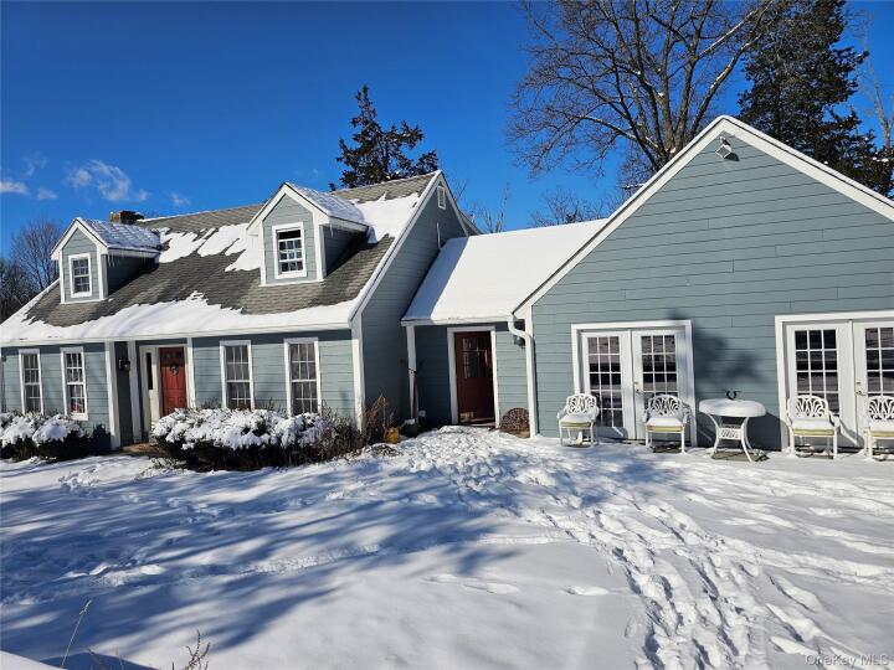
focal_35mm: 23
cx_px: 447
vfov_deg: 58.9
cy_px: 335
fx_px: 594
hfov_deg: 73.9
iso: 10
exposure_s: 1/1775
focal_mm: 6.3
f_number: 1.7
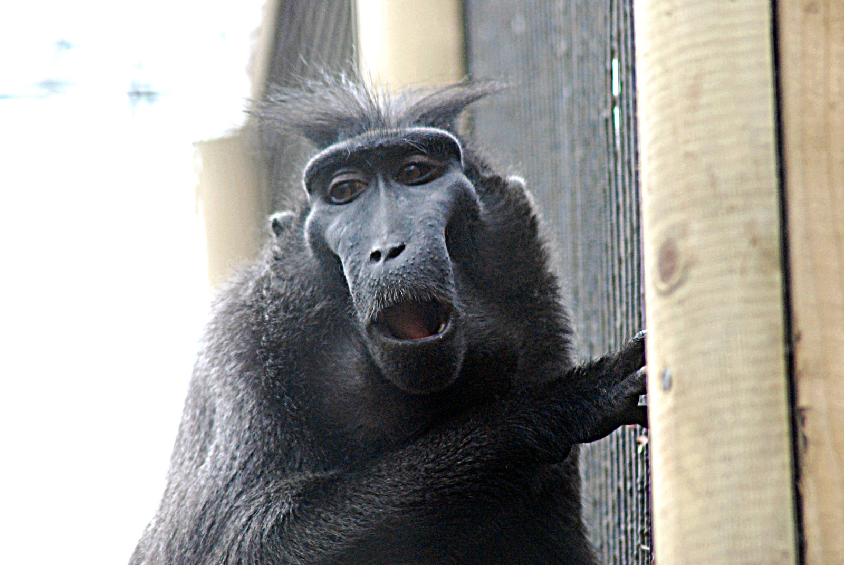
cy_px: 282
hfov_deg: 4.6
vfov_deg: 3.1
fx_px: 10562
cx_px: 422
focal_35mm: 450
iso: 1600
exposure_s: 1/125
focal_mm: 300
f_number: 8
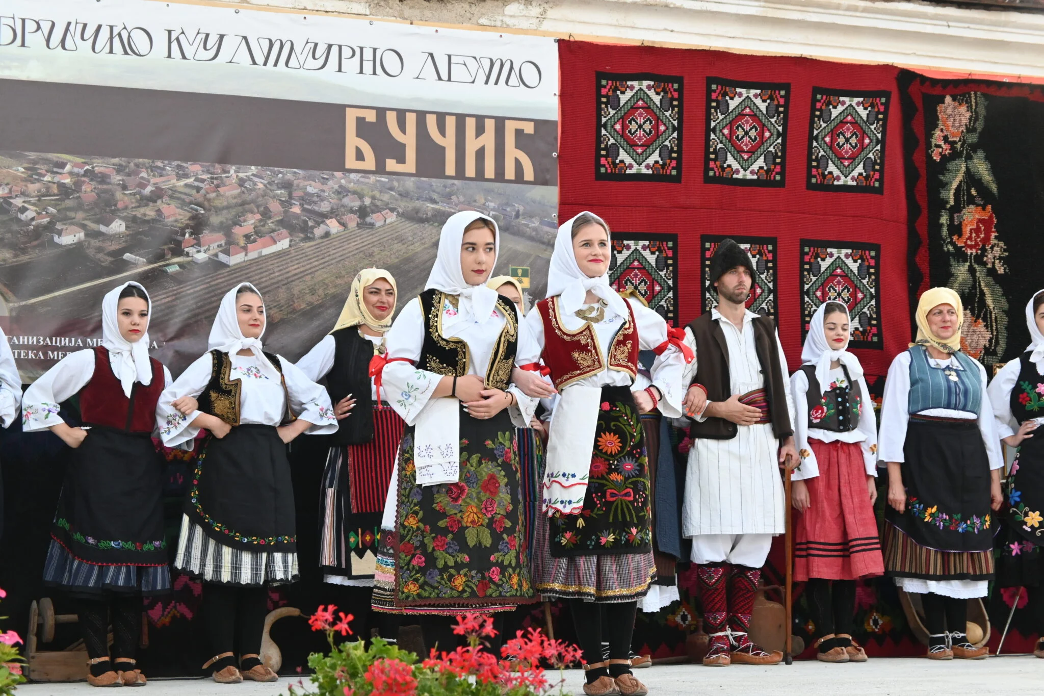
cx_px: 522
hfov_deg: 27.0
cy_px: 348
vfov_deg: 18.2
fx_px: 2175
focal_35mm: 75
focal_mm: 50
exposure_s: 1/125
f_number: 6.3
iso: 1250
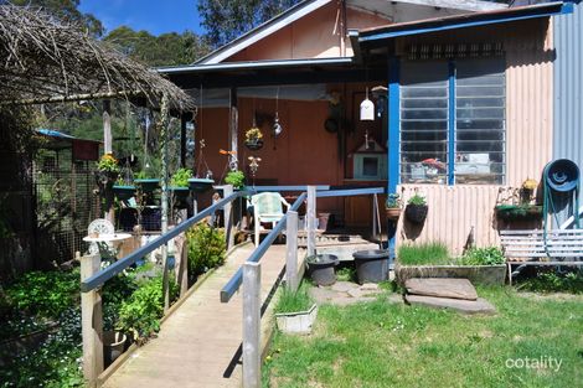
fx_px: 437
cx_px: 292
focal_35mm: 27
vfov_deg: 47.9
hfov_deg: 67.4
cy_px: 194
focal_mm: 18
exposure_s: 1/100
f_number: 9
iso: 200
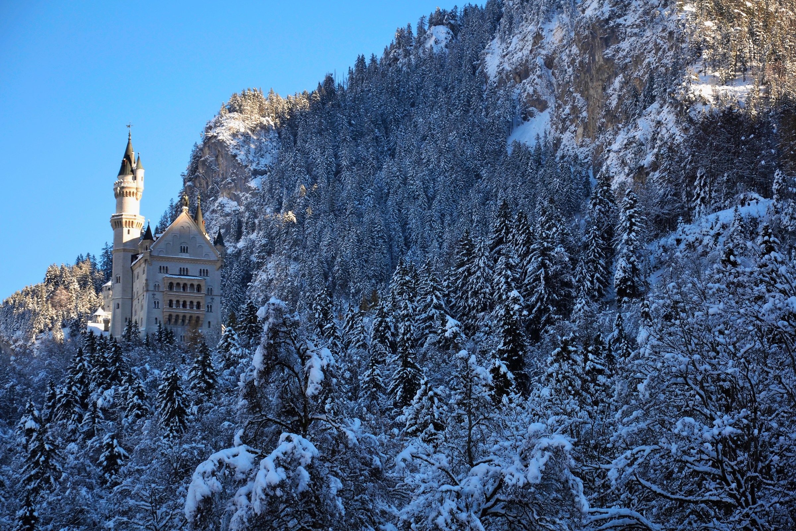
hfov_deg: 17.1
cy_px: 266
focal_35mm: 120
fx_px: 2653
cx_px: 398
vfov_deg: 11.4
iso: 100
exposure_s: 1/125
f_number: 5.6
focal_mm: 80
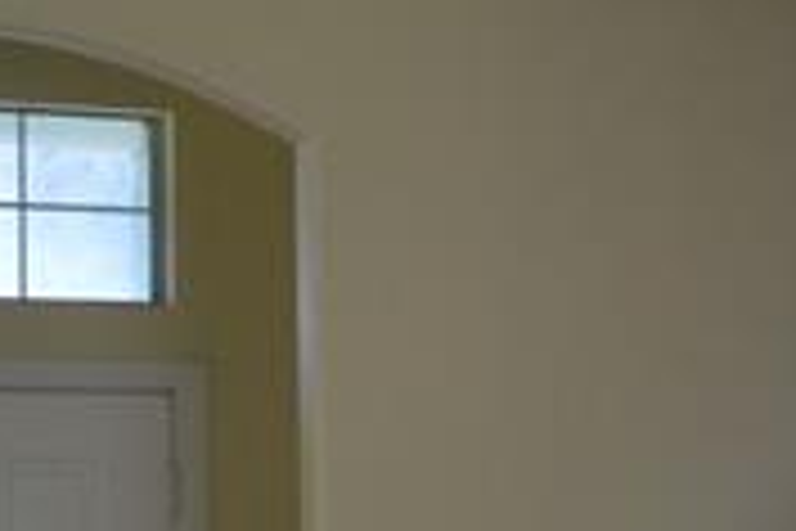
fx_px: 3449
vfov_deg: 8.7
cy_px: 621
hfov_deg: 12.1
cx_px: 1417
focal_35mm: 156
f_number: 4.5
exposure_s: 1/80
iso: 400
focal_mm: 18
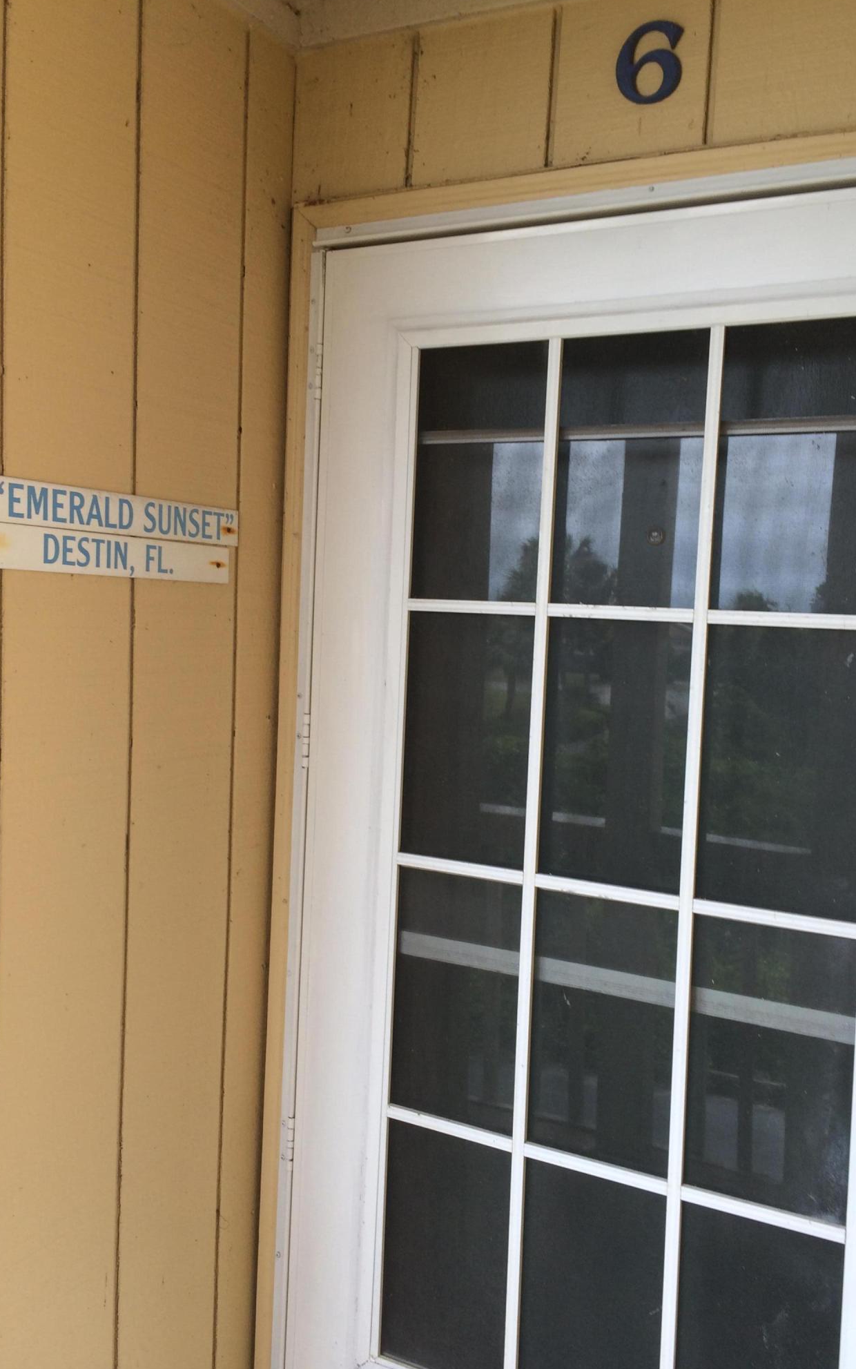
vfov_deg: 61.2
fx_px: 1157
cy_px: 681
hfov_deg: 40.6
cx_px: 414
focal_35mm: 31
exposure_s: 1/175
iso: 32
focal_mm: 4.15
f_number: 2.2
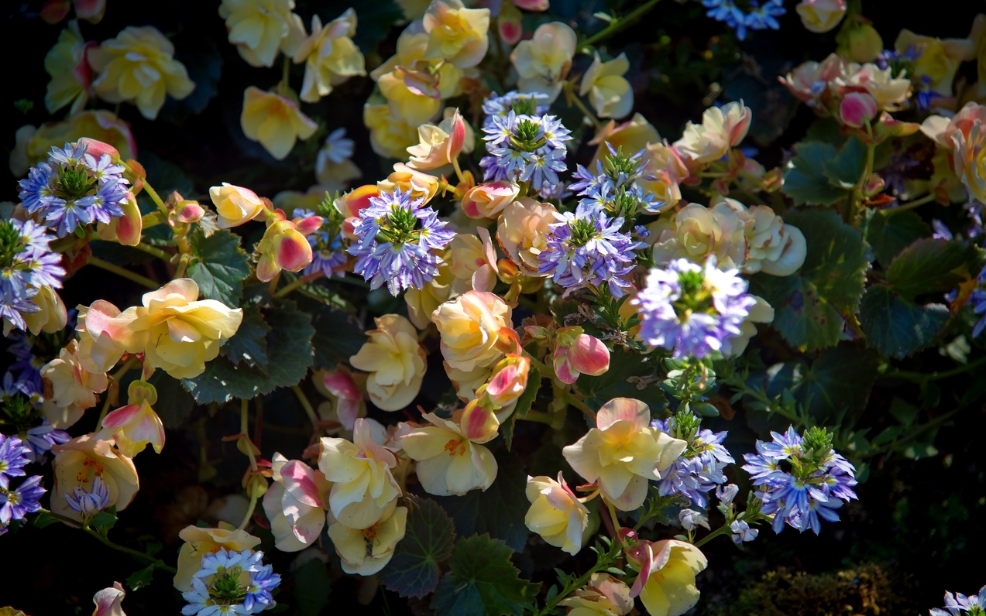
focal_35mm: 123
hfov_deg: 17.0
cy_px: 316
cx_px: 494
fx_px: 3306
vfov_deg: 10.7
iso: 180
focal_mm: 120
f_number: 4
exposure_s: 1/250
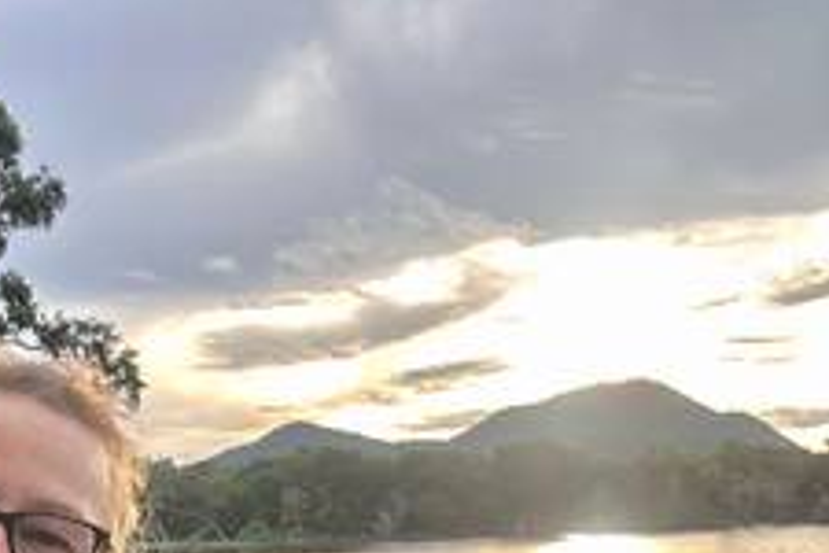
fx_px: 1174
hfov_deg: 38.2
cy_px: 645
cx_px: 243
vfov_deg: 24.3
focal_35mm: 51
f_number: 1.9
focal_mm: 2.69
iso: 40
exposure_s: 1/121
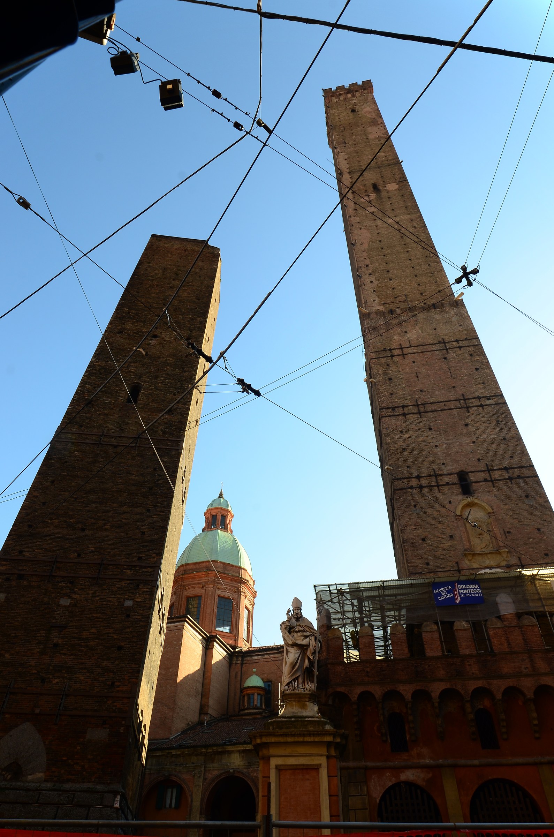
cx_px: 277
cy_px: 418
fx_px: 487
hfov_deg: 59.3
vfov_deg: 81.3
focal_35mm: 21
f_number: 11
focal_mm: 14
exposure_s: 1/50
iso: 100
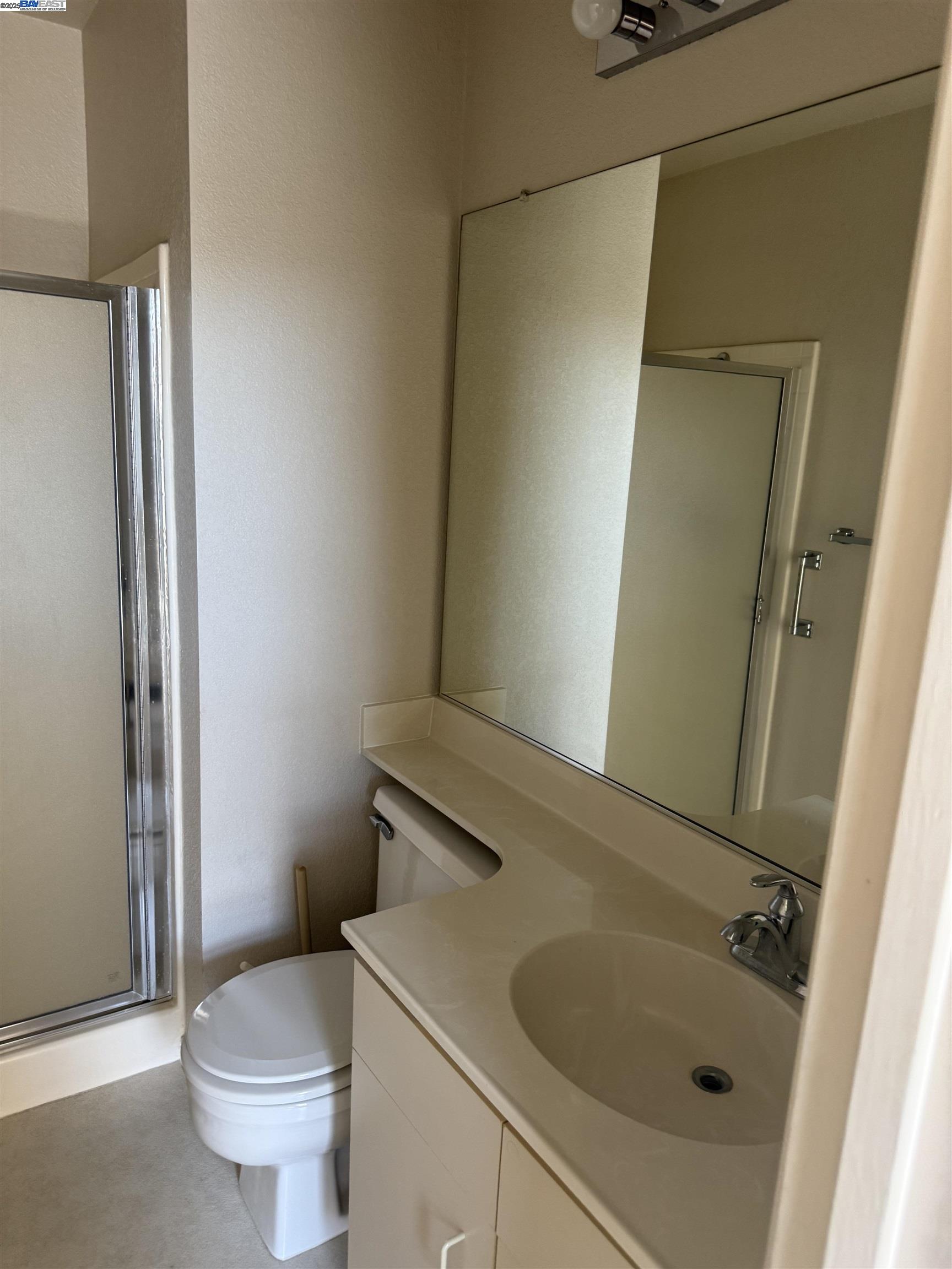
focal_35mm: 24
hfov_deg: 56.8
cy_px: 634
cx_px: 476
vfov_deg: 71.6
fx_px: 880
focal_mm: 6.76
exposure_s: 1/90
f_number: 1.78
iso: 200
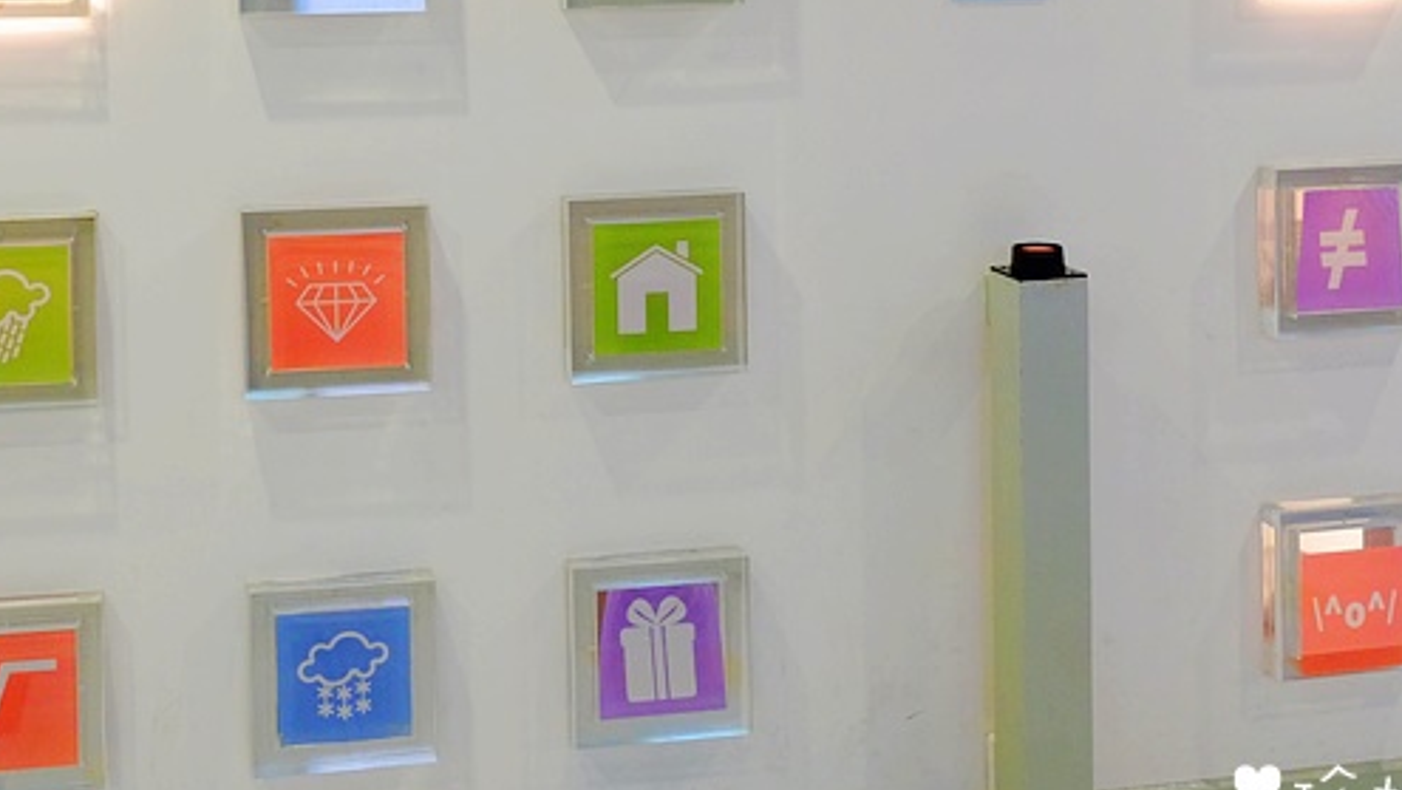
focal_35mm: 52
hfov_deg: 39.6
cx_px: 549
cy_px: -44
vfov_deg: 22.0
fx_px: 1934
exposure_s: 1/60
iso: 1250
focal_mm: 16
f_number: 3.5
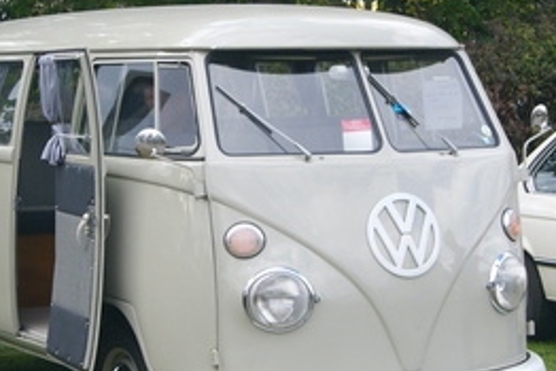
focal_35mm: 120
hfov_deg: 17.0
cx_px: 222
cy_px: 151
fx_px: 1857
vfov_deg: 11.4
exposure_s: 1/80
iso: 100
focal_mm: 35
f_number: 9
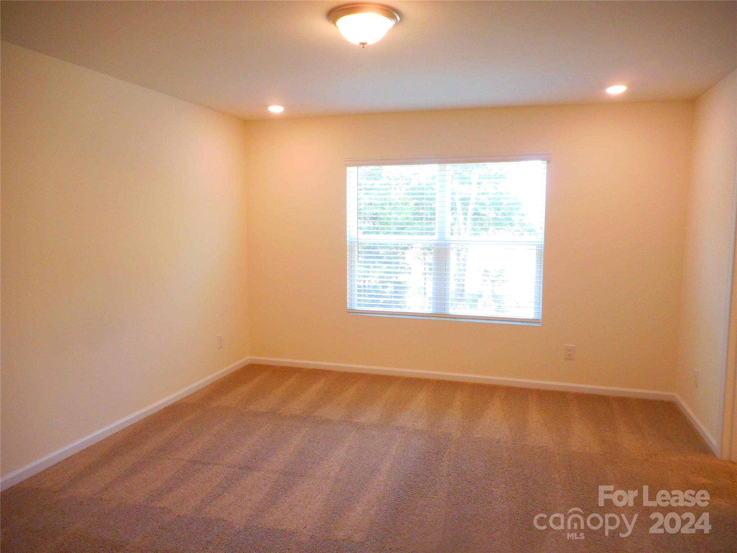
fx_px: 532
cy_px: 276
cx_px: 368
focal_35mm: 25
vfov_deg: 54.9
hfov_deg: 69.4
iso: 250
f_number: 3.7
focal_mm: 4.5
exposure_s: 1/30
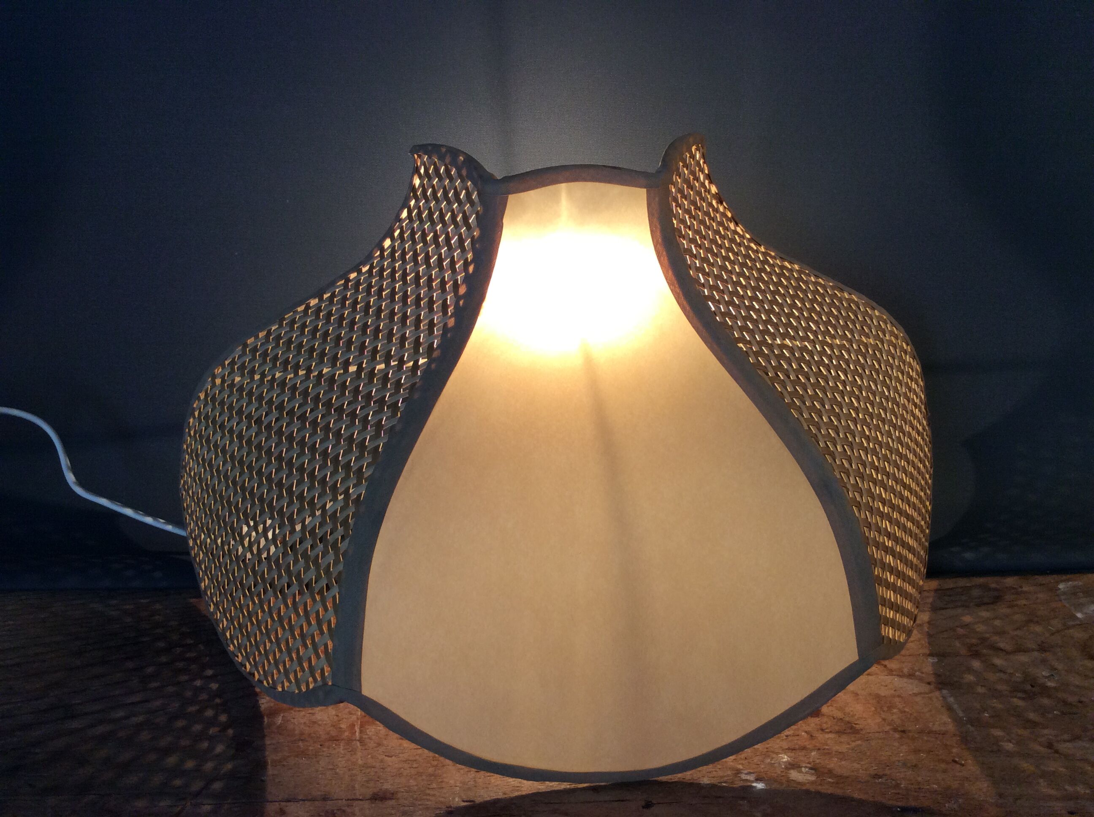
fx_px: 1010
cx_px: 547
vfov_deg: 44.1
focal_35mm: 32
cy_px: 408
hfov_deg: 56.9
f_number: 2.4
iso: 64
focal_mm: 3.3
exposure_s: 1/100
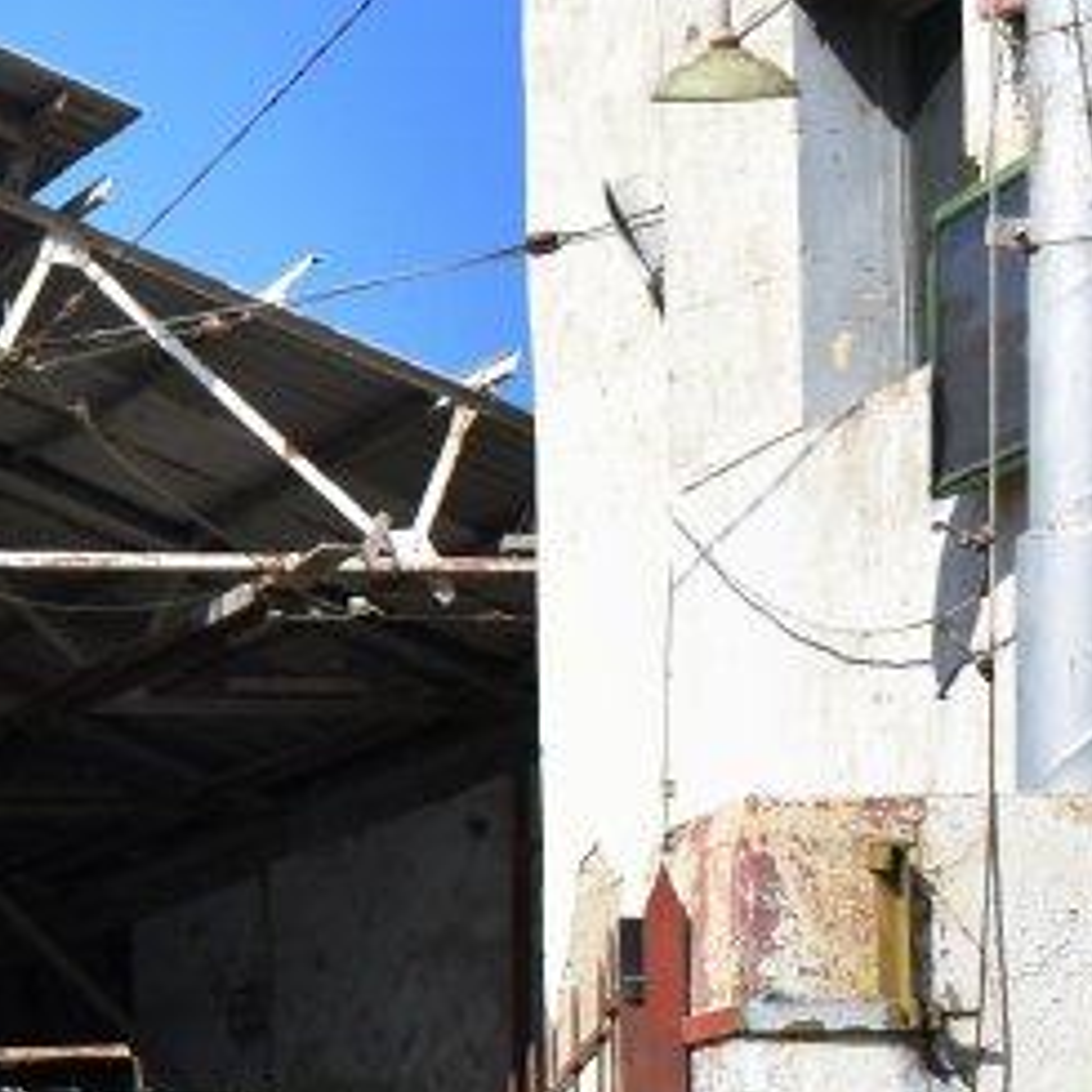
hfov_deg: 8.1
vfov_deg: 8.8
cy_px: 1179
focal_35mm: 196
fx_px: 7004
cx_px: -1743
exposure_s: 1/400
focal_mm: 29
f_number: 10
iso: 200
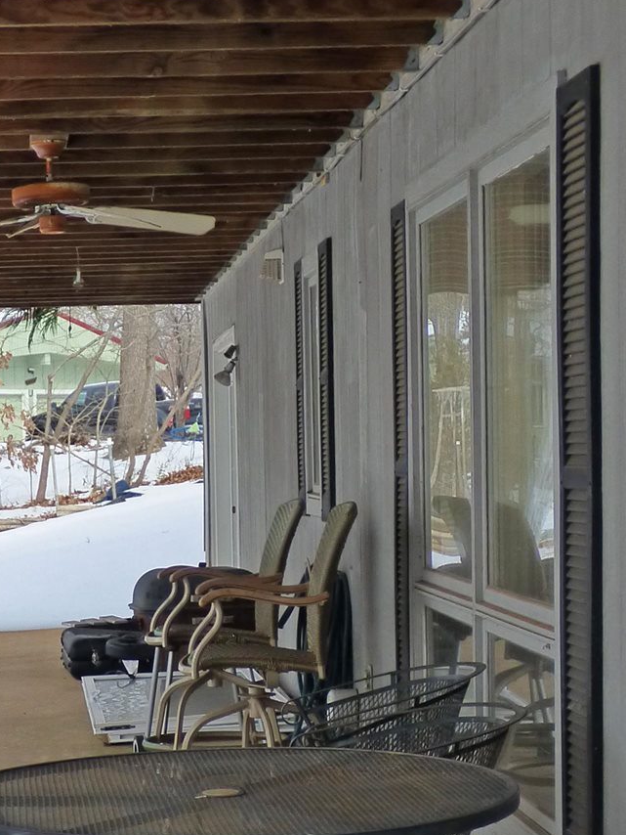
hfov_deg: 16.3
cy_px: 598
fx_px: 2145
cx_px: 40
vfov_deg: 21.9
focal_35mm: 89
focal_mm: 5.78
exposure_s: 1/640
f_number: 3.4
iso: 200
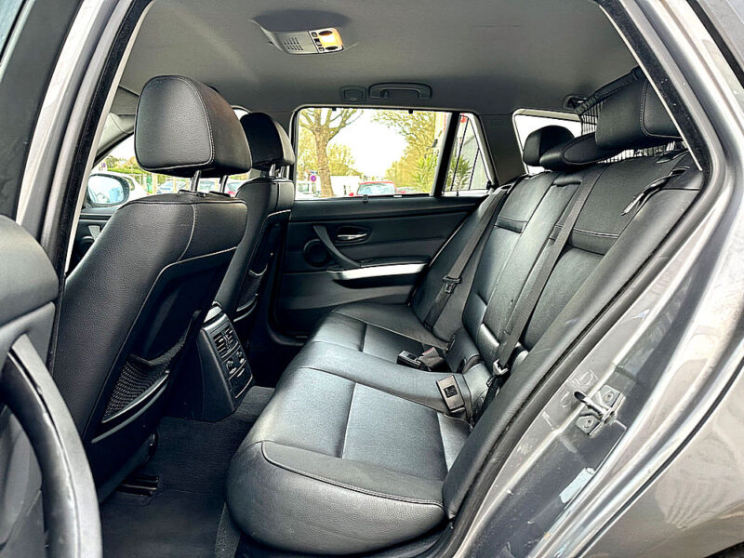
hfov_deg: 71.6
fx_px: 516
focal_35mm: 24
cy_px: 279
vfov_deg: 56.8
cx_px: 372
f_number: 1.78
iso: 200
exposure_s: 1/121
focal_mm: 6.86
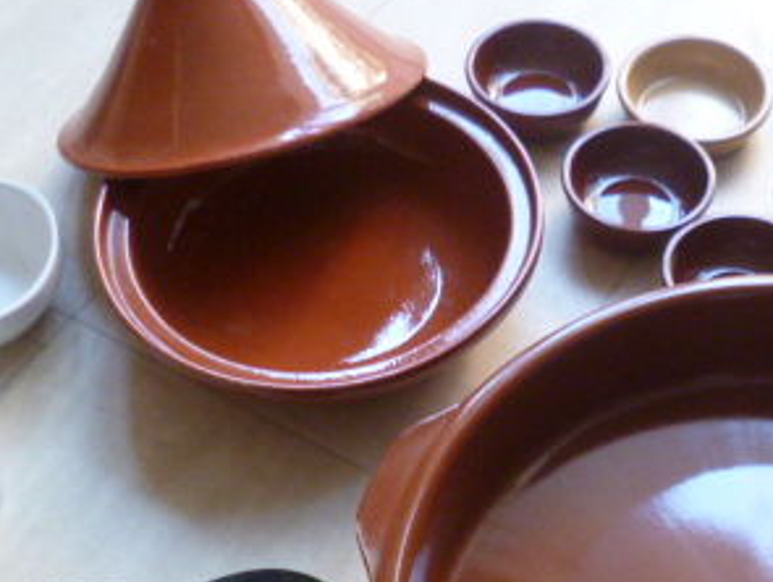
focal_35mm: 52
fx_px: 1163
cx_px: 545
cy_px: 551
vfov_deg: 26.9
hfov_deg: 36.2
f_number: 2.5
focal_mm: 4.3
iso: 400
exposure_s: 1/25
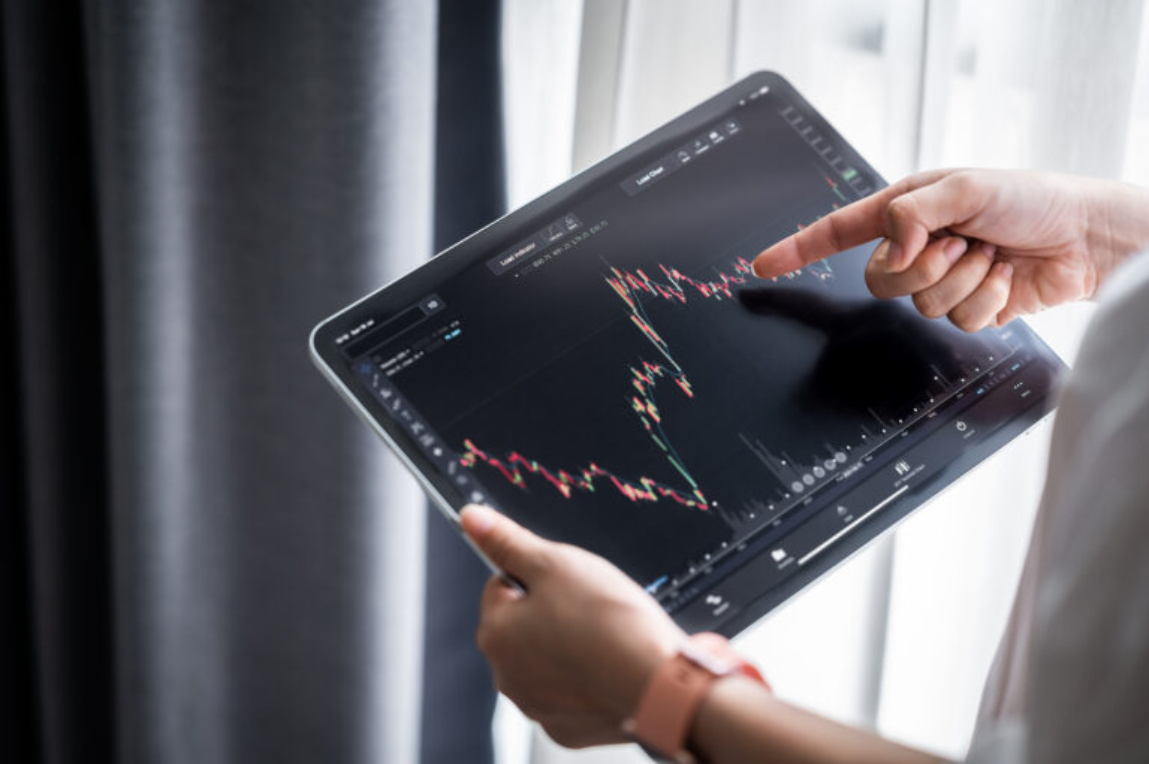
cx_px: 574
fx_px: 2711
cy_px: 382
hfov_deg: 23.9
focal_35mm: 85
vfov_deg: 16.1
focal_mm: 85
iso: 250
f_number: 2.2
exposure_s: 1/125
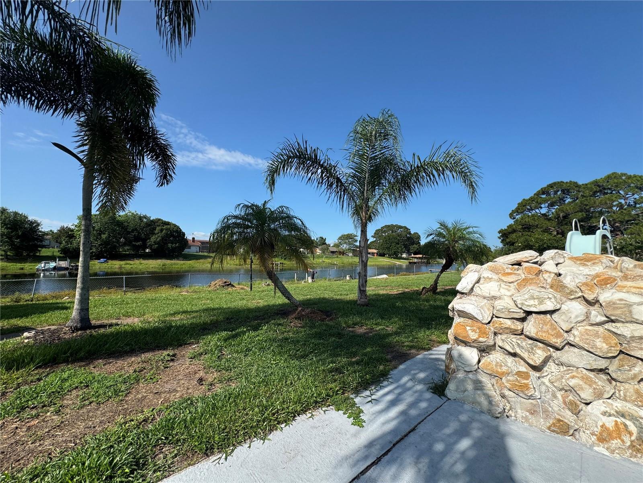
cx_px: 322
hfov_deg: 102.1
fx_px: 260
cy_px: 242
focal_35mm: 14
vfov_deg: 85.7
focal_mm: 2.22
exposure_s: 1/1567
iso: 40
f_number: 2.2
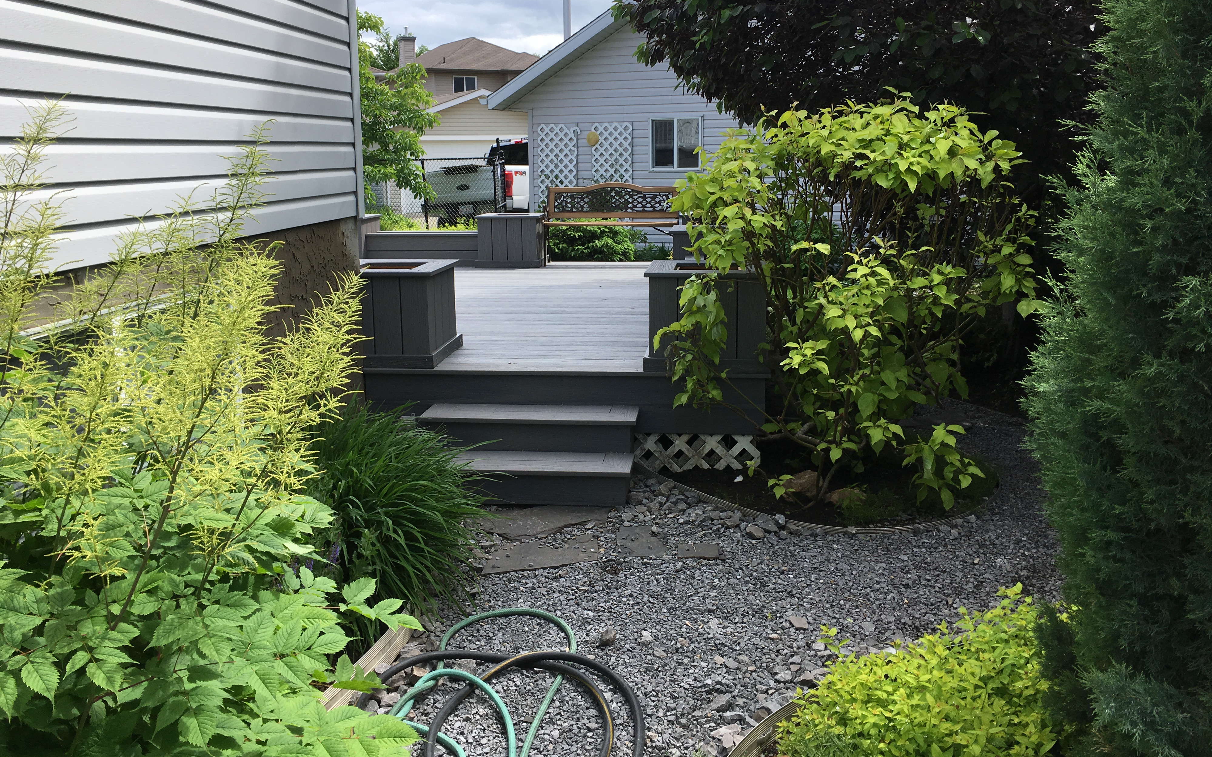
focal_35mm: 31
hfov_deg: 61.2
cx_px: 601
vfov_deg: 40.4
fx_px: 1024
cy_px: 307
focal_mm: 4.15
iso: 25
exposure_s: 1/884
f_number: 2.2
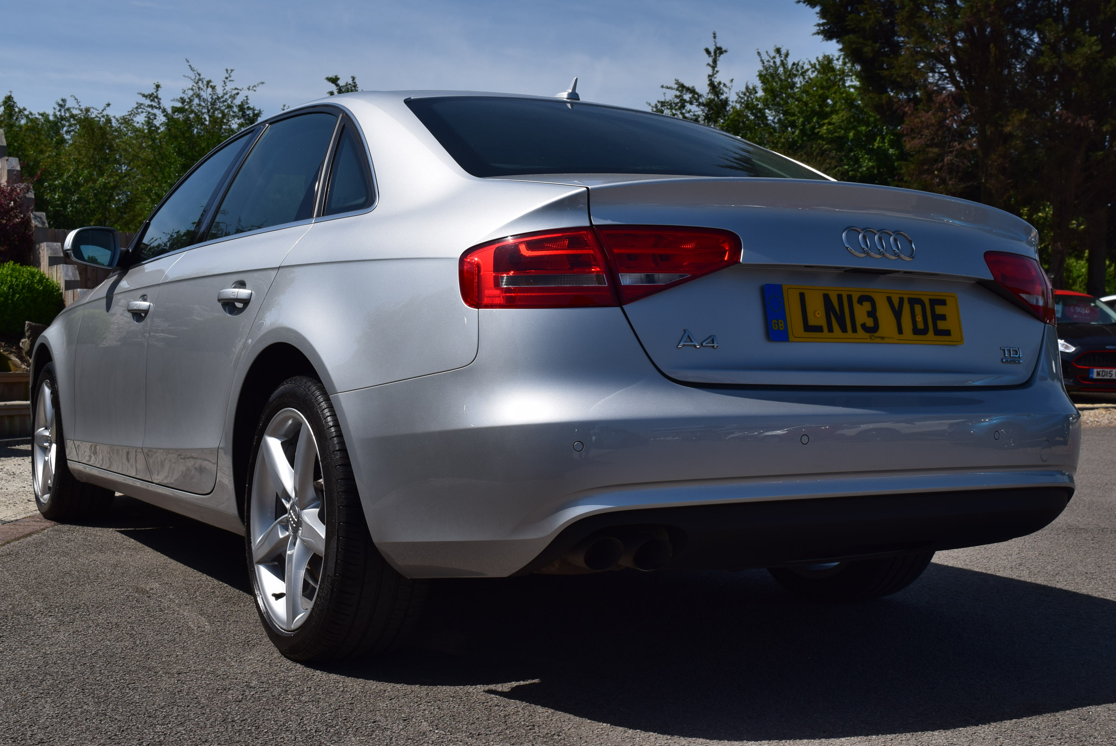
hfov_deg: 43.6
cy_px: 373
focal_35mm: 45
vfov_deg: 29.9
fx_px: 1396
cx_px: 558
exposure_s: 1/500
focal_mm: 30
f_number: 11
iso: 220
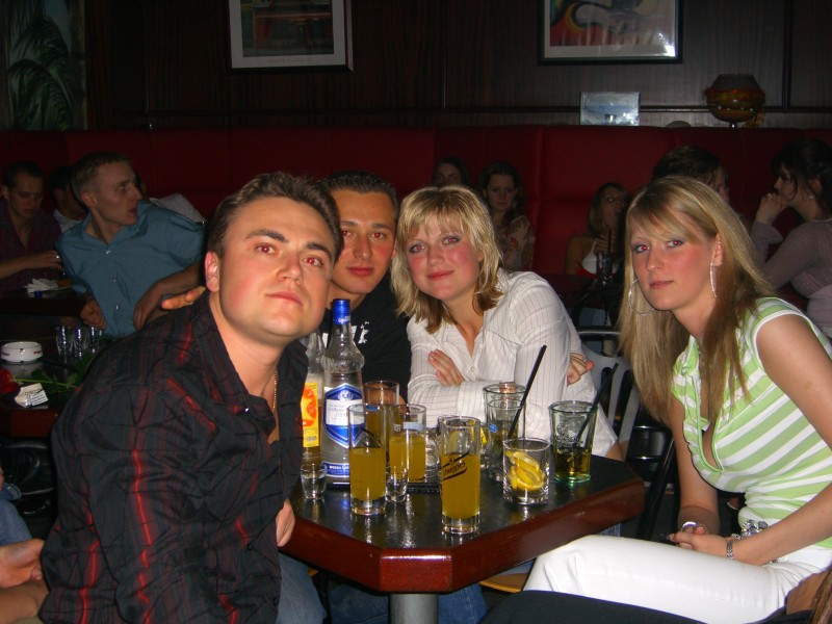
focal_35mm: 46
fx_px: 1106
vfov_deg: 31.5
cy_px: 312
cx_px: 416
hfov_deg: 41.2
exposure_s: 1/60
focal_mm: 9.5
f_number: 3.1
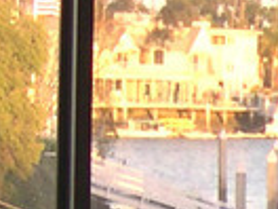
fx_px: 2361
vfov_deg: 5.0
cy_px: 420
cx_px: 636
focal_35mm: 294
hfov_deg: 6.5
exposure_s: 1/77.2
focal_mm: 8
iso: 100
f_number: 2.8
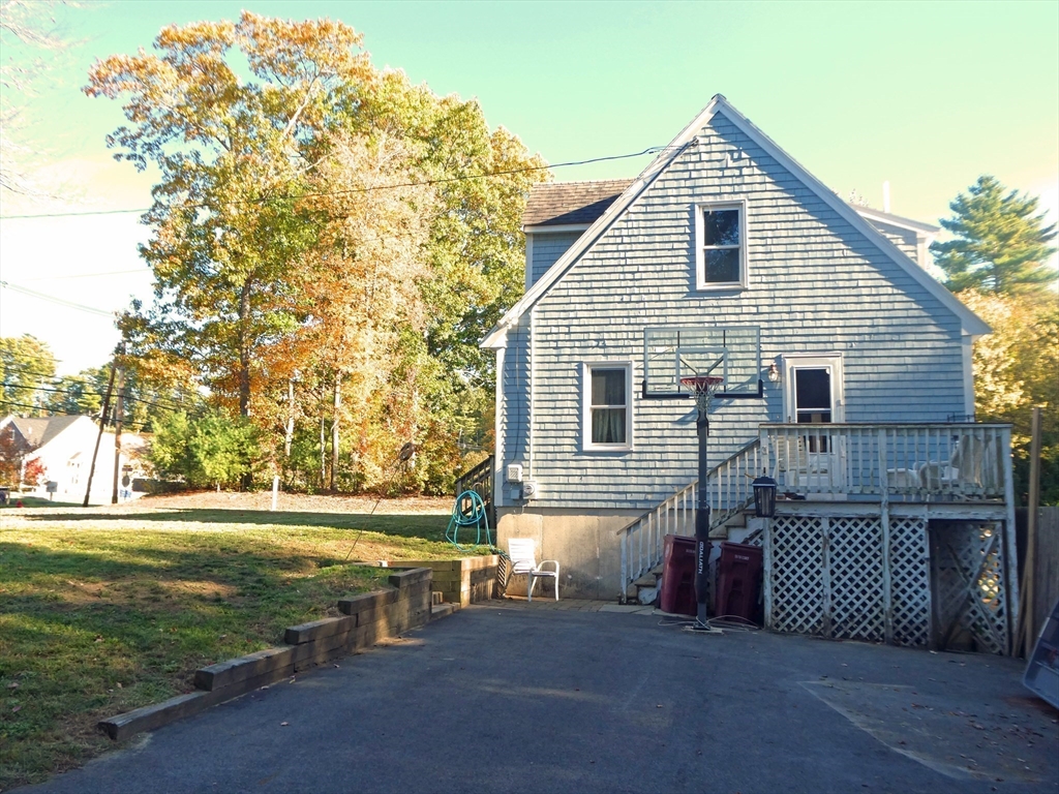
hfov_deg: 58.4
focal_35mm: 31
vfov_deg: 45.4
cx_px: 530
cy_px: 397
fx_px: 948
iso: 80
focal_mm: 5.4
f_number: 3.5
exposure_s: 1/200
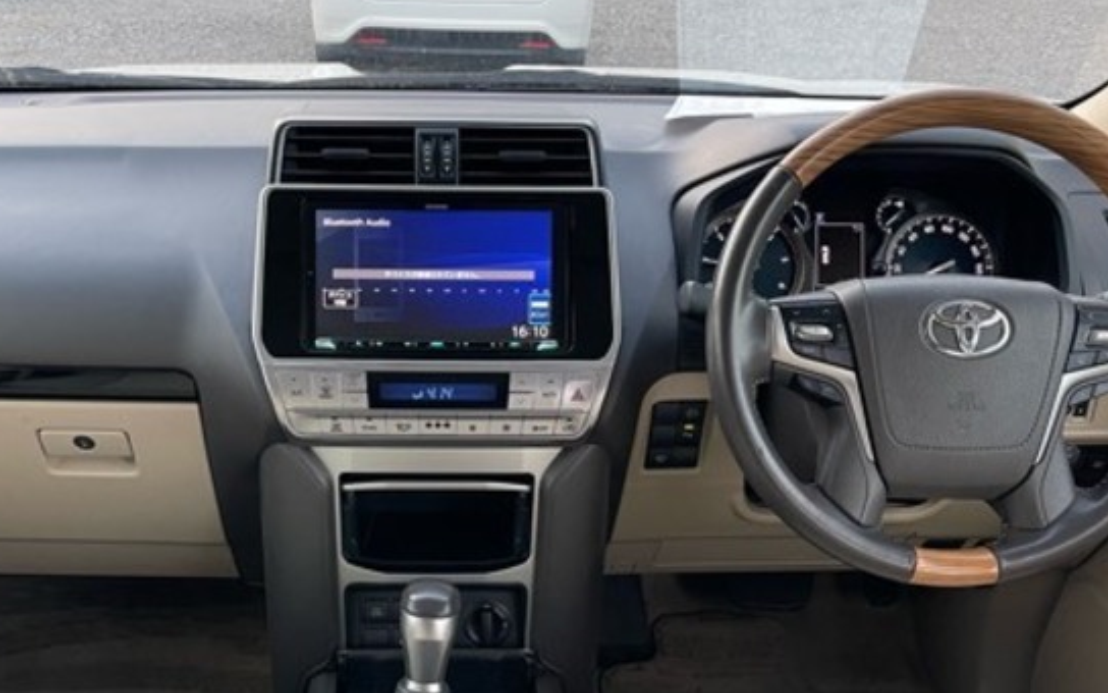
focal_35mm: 39
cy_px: 556
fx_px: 1178
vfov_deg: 31.9
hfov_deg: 50.1
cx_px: 458
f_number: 1.6
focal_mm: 5.1
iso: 125
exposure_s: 1/63
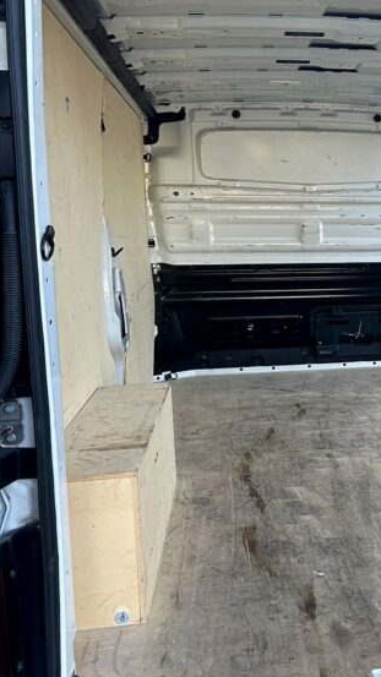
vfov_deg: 49.4
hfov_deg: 27.2
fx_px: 736
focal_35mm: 41
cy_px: 337
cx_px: 388
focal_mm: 5.7
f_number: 1.5
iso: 40
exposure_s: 1/209
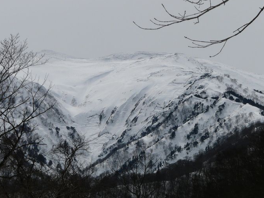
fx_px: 1487
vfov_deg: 7.6
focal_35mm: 195
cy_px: 103
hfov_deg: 10.1
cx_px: 123
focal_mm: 27
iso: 100
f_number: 8
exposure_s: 1/1300
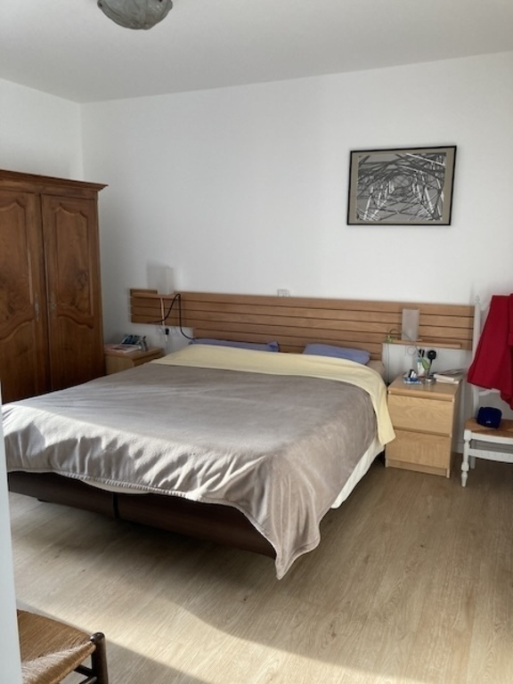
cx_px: 256
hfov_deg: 49.7
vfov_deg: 63.4
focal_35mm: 28
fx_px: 553
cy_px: 342
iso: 80
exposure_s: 1/91
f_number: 1.8
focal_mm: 3.99
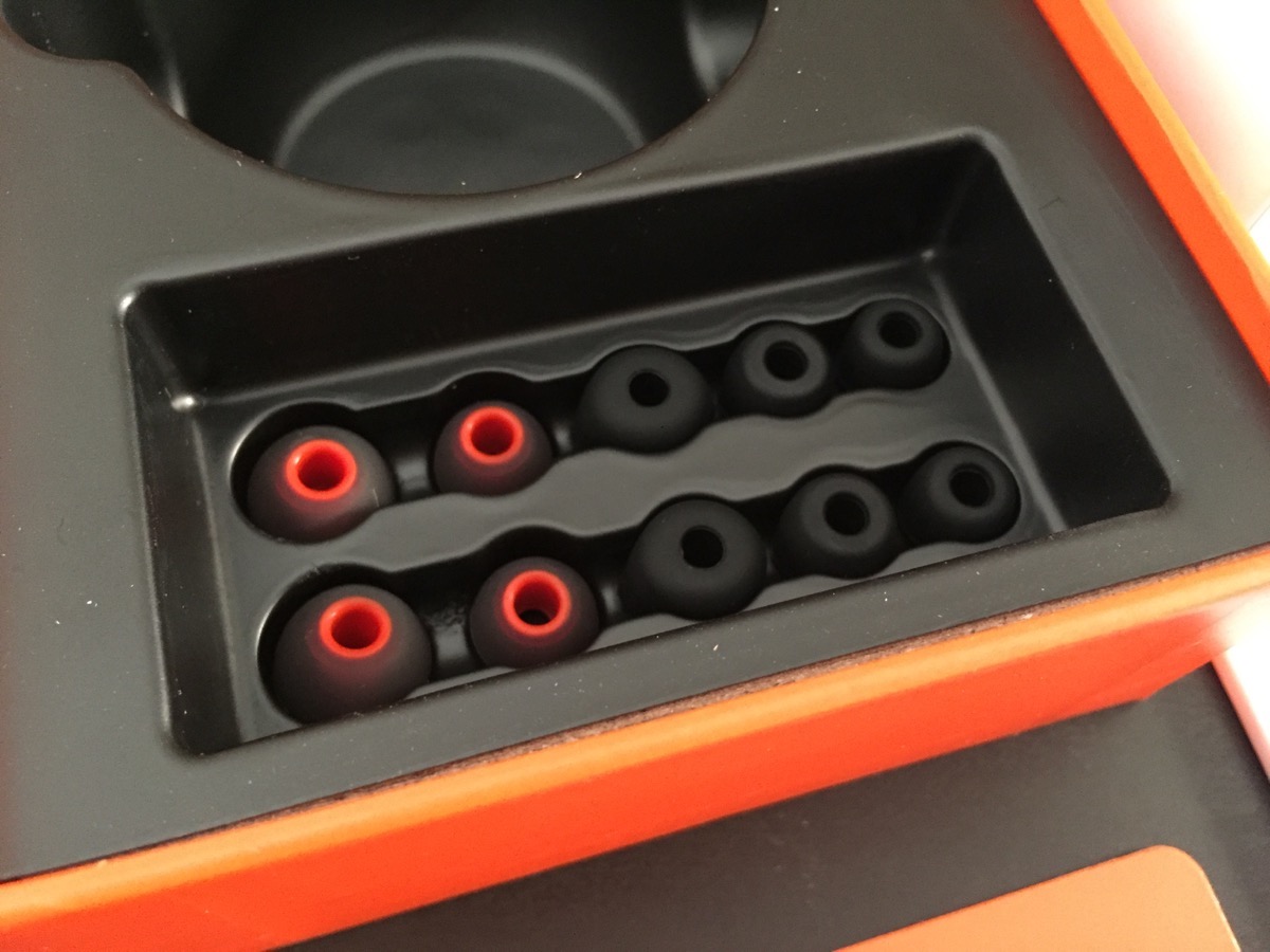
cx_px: 635
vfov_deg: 48.2
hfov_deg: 61.7
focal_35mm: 29
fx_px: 1064
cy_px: 476
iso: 400
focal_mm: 4.15
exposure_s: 1/17
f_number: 2.2
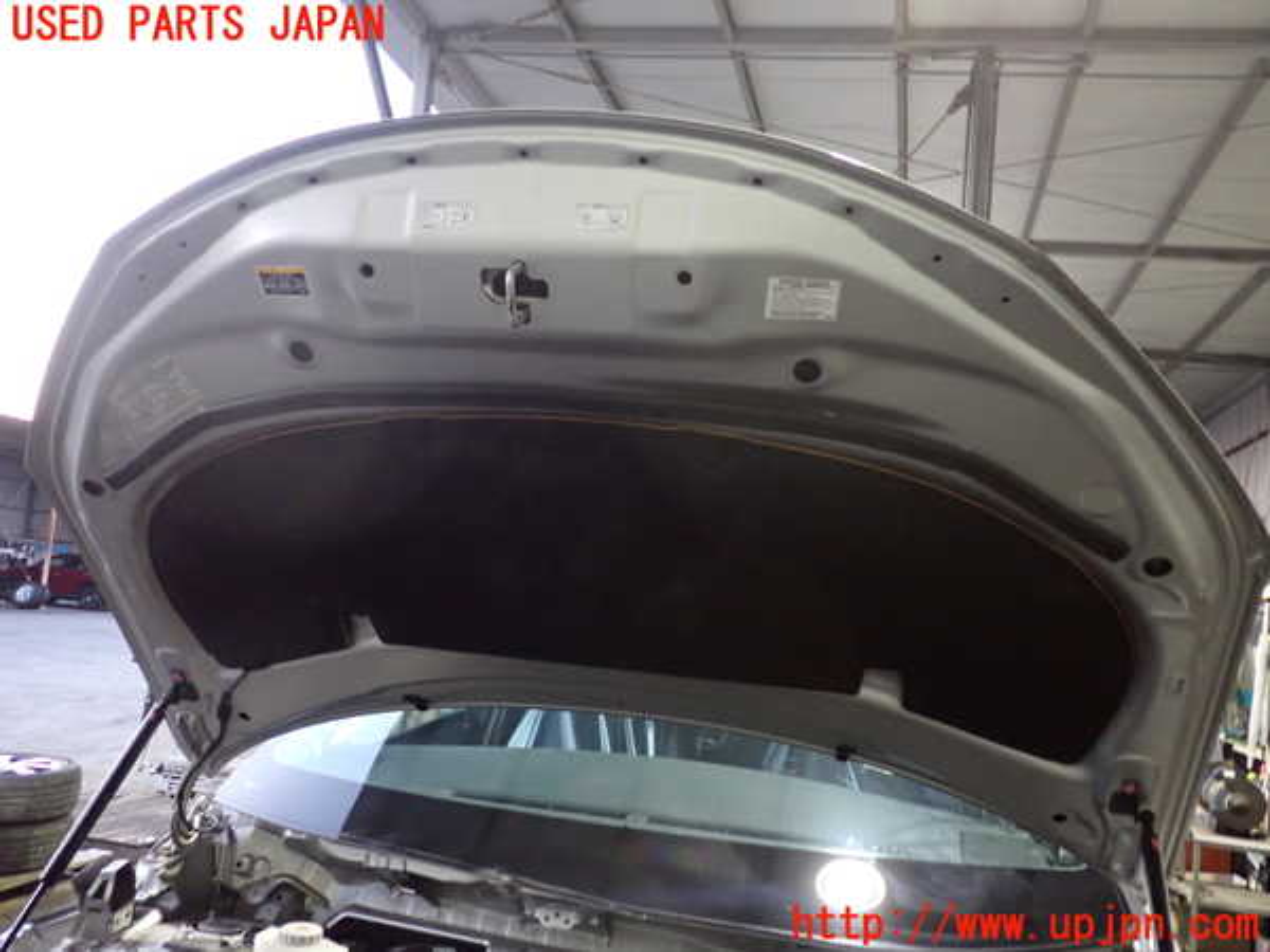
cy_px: 476
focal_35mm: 30
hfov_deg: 60.0
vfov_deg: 46.8
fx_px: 1101
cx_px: 635
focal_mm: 5.4
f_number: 2.3
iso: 800
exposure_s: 1/30
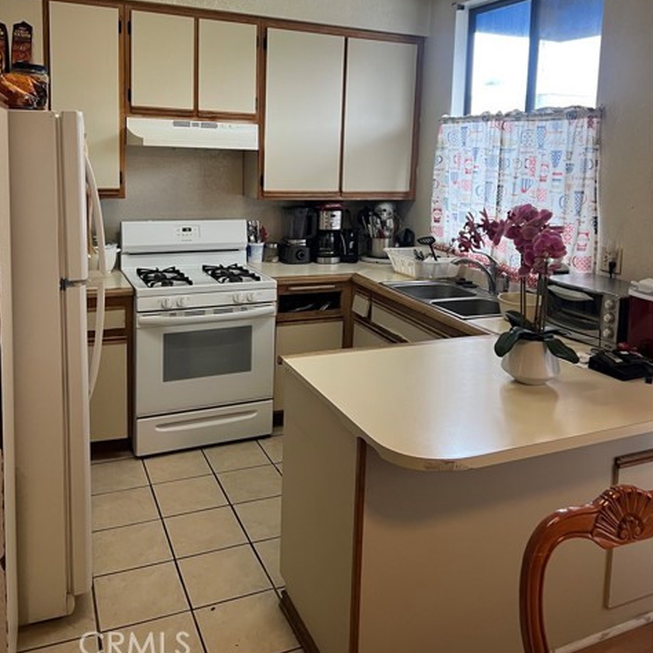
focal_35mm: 31
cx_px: 328
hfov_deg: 52.5
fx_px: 662
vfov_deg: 51.7
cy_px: 223
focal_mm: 5.7
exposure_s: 1/60
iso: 80
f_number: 1.5
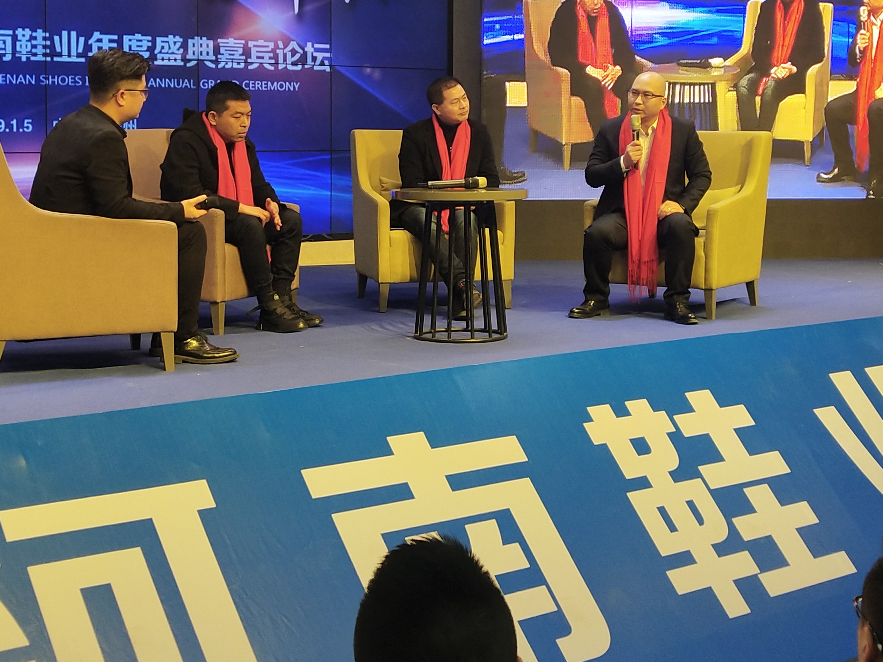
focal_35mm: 67
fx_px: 1709
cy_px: 191
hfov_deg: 29.0
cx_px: 453
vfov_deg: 21.8
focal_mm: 3.95
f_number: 1.8
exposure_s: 1/100
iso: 159
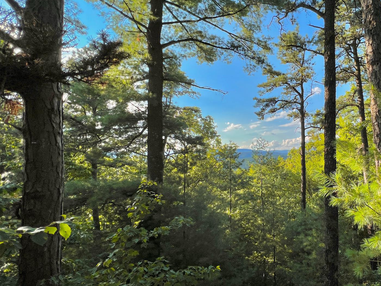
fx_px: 209
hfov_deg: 79.7
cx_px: 274
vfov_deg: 68.7
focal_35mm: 19
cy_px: 144
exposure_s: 1/1130
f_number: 1.8
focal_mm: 1.57
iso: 32
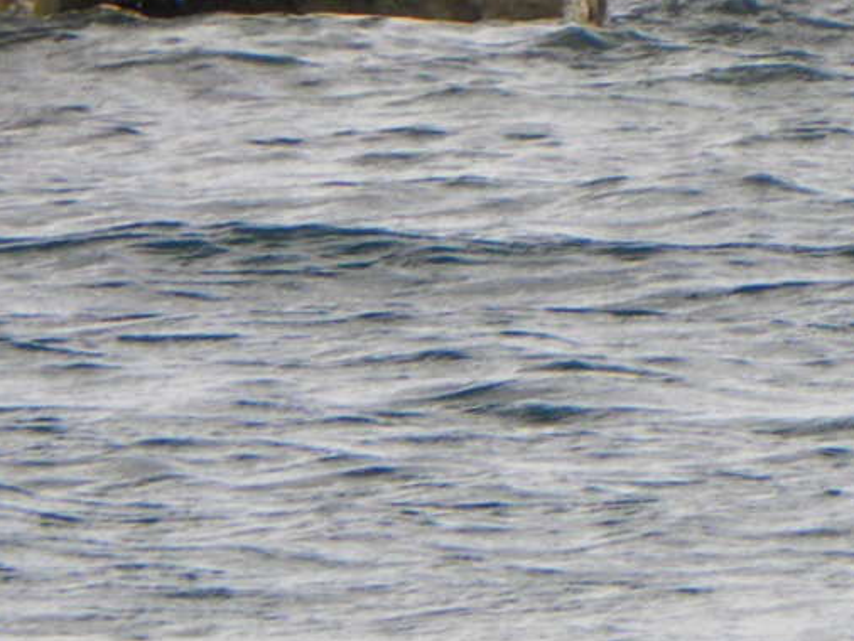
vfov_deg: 1.0
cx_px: 414
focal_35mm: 1523
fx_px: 37591
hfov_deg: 1.3
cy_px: 341
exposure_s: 1/400
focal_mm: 62.2
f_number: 5
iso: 80
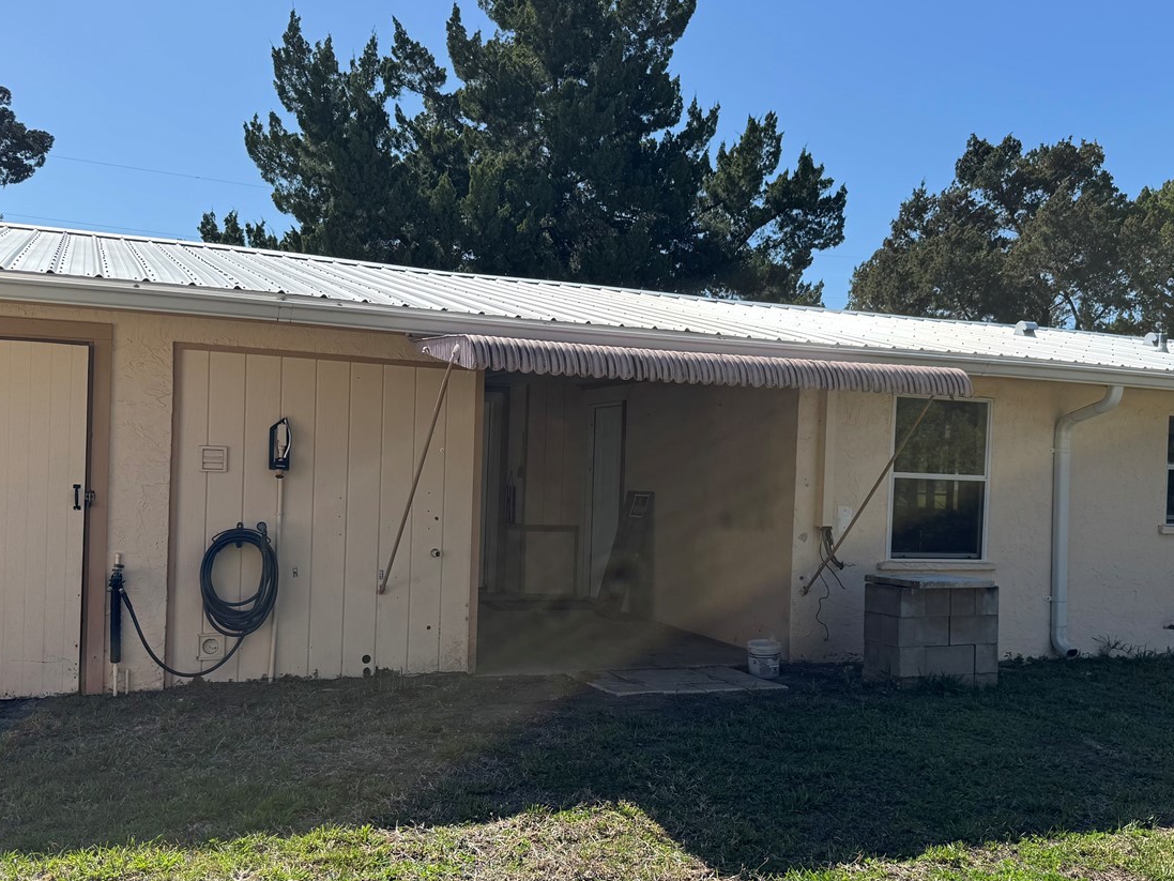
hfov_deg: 52.6
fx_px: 1187
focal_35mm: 35
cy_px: 501
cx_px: 622
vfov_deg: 40.6
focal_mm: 6.76
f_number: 1.78
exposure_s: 1/3096
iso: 80
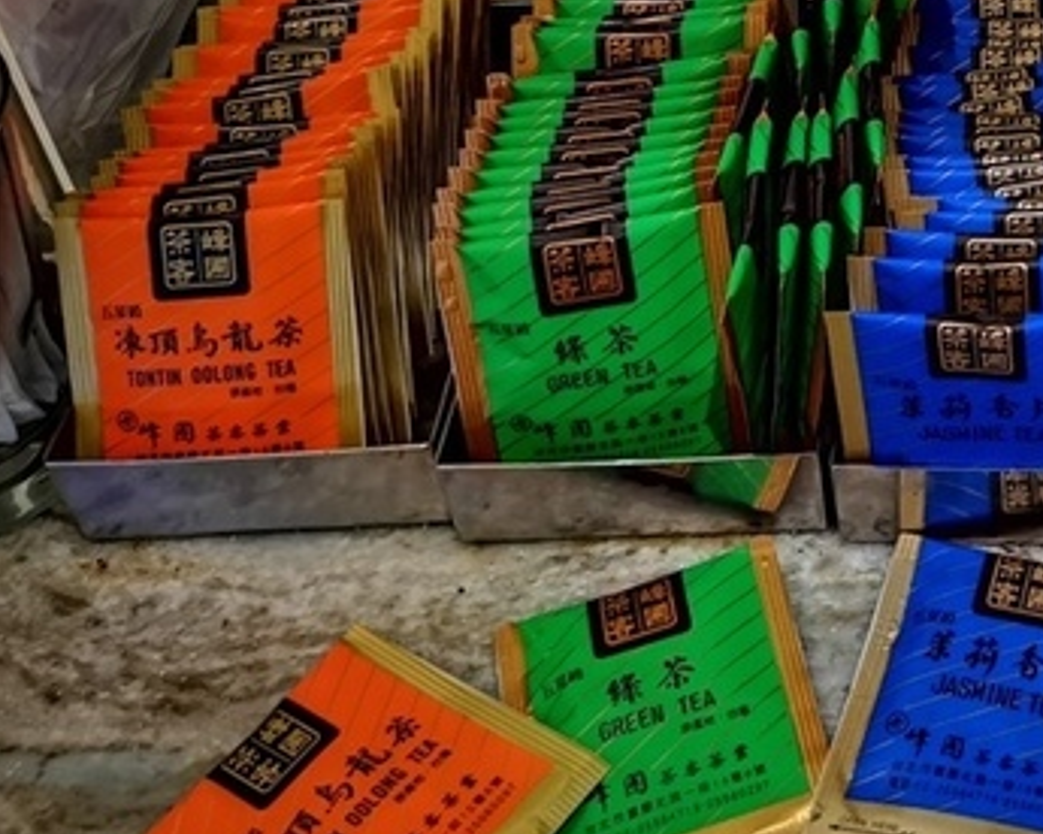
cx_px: 1146
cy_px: -23
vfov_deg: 22.5
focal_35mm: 65
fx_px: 2006
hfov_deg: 26.8
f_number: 1.8
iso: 400
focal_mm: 5.58
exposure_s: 4
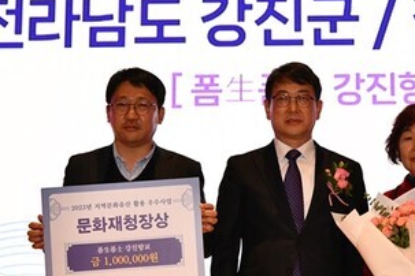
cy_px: 160
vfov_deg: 13.8
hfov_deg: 20.5
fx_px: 1141
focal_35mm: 99
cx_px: 303
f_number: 5
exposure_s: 1/160
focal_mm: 50
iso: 2500
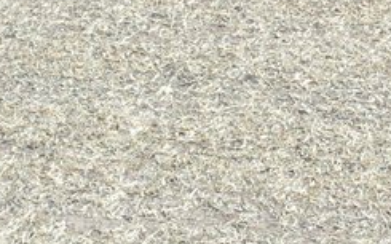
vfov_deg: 6.2
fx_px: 2109
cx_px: 800
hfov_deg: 9.8
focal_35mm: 198
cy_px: -422
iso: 100
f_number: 4.5
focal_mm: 10.26
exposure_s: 1/200
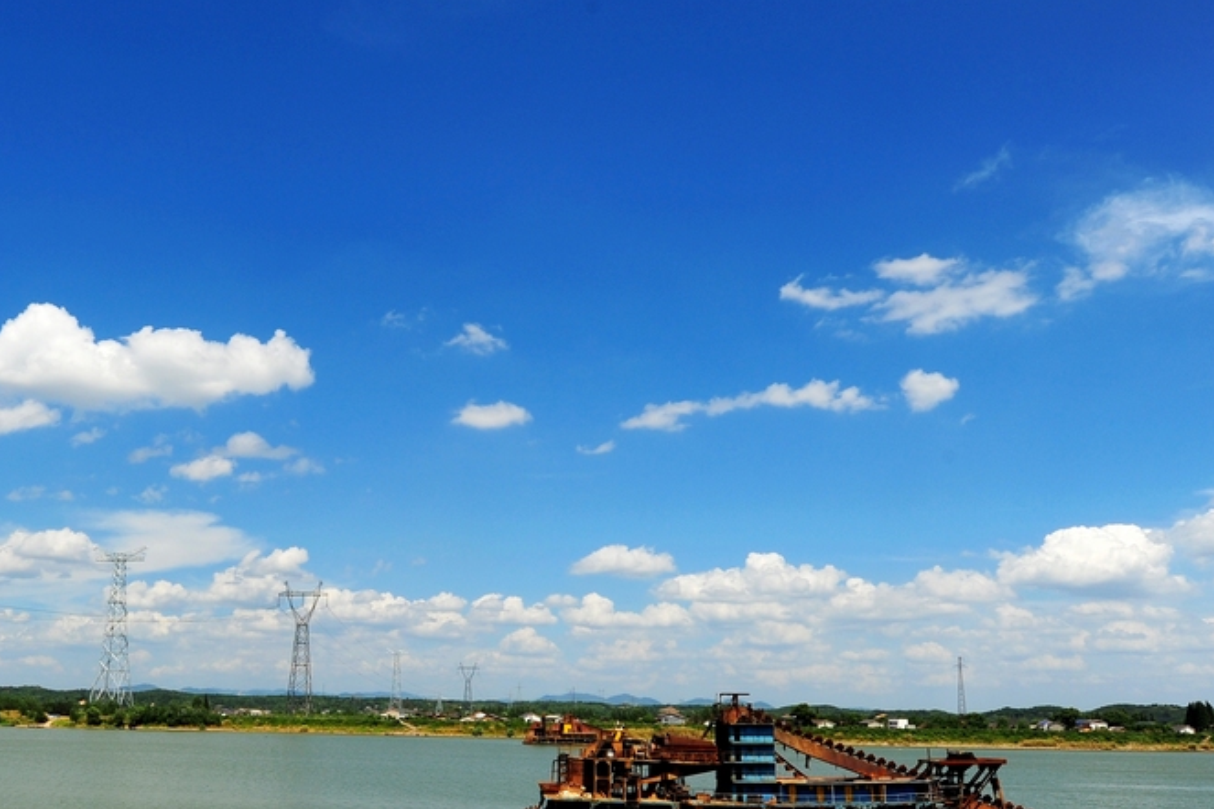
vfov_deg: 53.1
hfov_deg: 73.7
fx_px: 809
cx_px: 623
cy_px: 429
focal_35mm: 24
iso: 200
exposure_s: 1/500
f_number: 11
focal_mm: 16
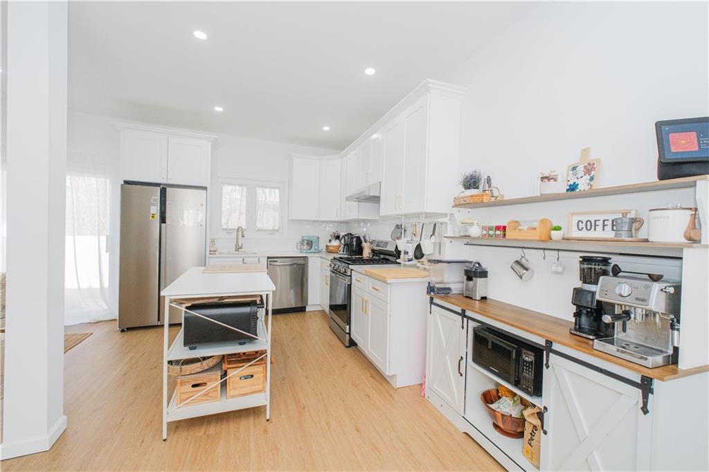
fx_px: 295
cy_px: 236
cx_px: 354
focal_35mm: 15
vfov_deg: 77.3
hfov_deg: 100.4
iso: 1250
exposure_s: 1/100
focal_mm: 10
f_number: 7.1
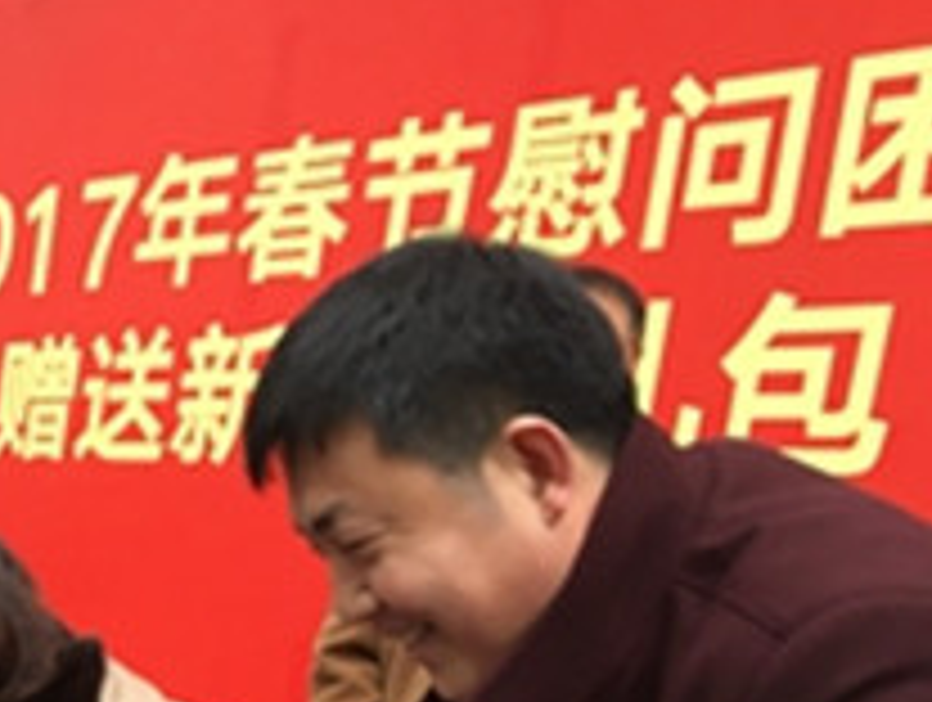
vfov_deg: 18.4
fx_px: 2077
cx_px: -279
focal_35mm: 77
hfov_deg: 22.6
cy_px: 794
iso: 25
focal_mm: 4.15
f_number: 2.2
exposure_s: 1/33
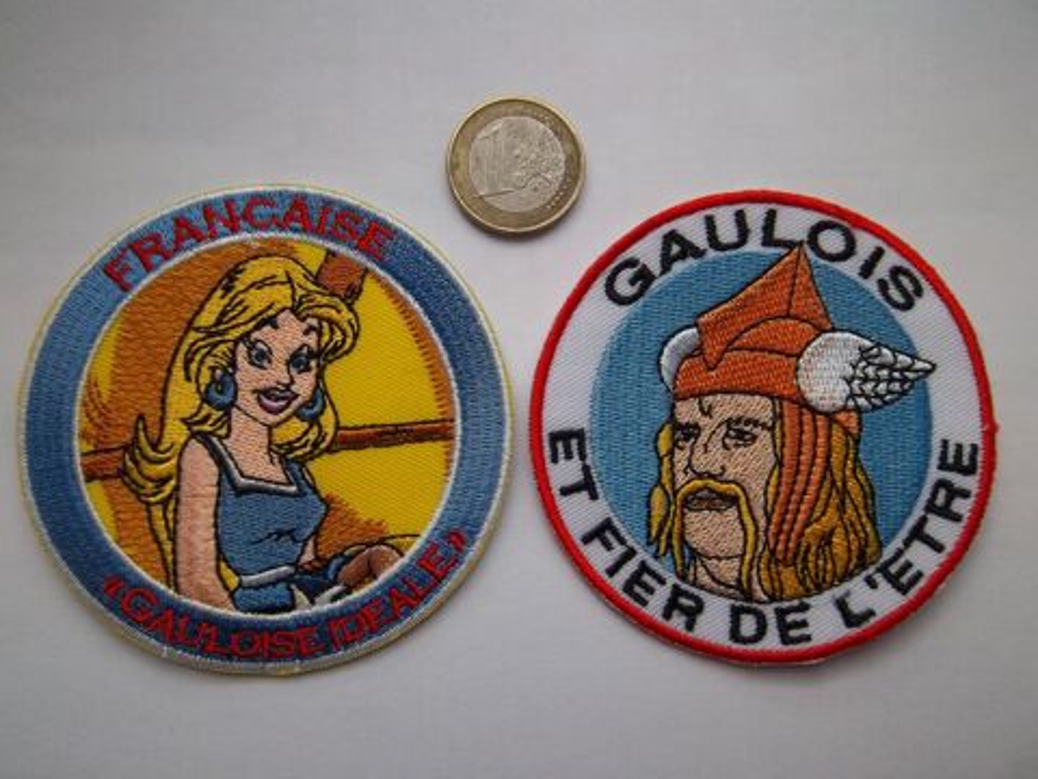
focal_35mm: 28
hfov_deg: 63.4
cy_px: 390
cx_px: 519
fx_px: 840
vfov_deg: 49.7
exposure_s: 1/125
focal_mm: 5.05
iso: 64
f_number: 3.5
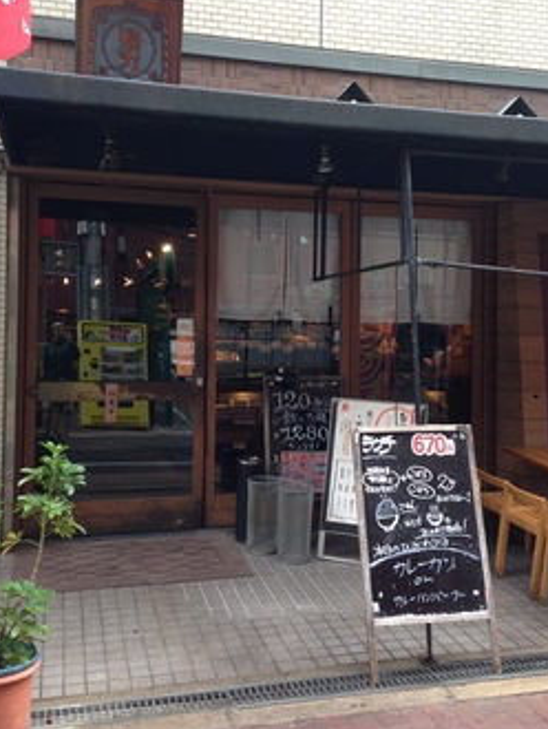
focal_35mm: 40
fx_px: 843
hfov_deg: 36.0
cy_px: 325
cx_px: 285
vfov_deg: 46.7
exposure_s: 1/60
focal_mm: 4.12
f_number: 2.4
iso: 50
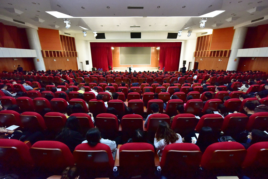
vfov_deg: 81.2
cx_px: 134
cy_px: 90
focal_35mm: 14
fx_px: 104
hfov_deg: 104.2
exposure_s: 1/200
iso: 12800
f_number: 5
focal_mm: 14
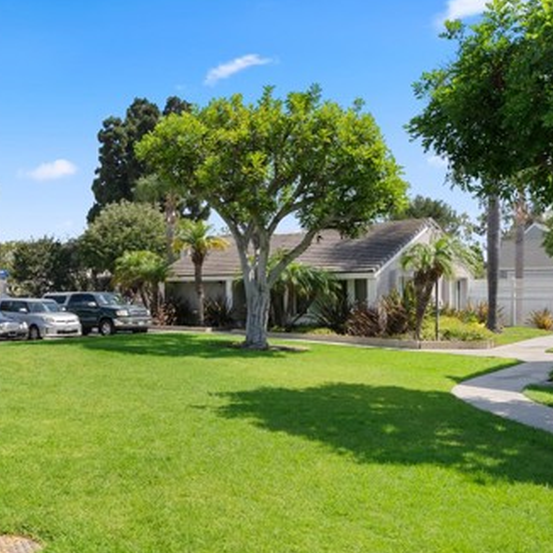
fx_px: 633
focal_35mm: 35
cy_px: 293
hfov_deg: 45.6
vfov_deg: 47.2
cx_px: 137
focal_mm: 21
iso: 640
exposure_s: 1/250
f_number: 9
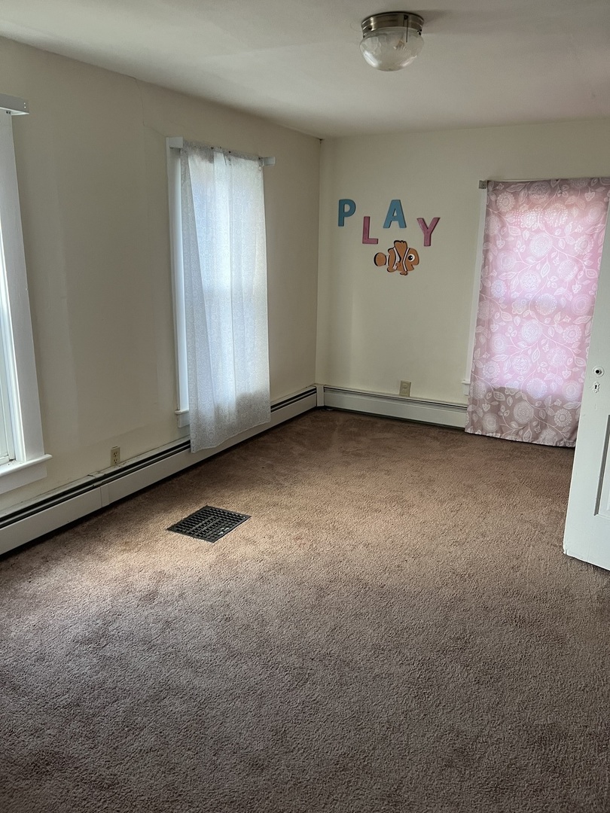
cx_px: 305
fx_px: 611
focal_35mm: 26
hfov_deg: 53.1
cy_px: 406
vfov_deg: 67.3
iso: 160
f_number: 1.5
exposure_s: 1/60
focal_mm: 5.7
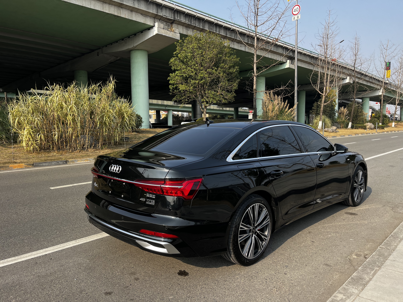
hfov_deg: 67.3
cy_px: 151
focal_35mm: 26
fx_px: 303
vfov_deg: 53.1
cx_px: 202
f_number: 1.6
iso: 50
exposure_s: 1/1066
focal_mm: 5.1
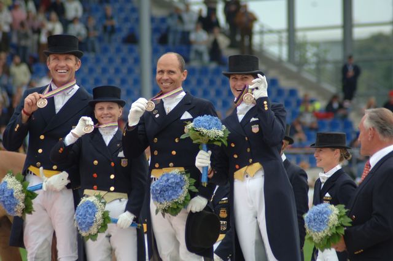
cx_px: 196
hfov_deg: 5.7
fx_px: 3925
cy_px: 130
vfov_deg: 3.8
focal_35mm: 360
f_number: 5.6
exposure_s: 1/250
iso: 200
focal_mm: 240
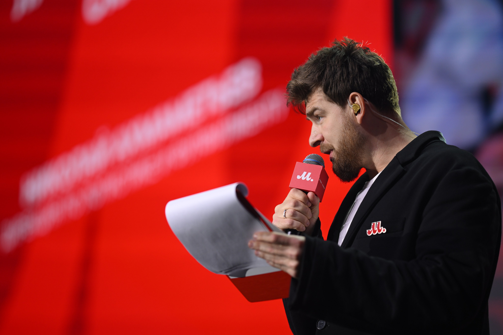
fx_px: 1886
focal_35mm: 135
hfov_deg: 15.2
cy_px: 168
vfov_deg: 10.2
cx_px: 252
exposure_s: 1/500
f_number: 1.8
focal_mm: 135
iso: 640
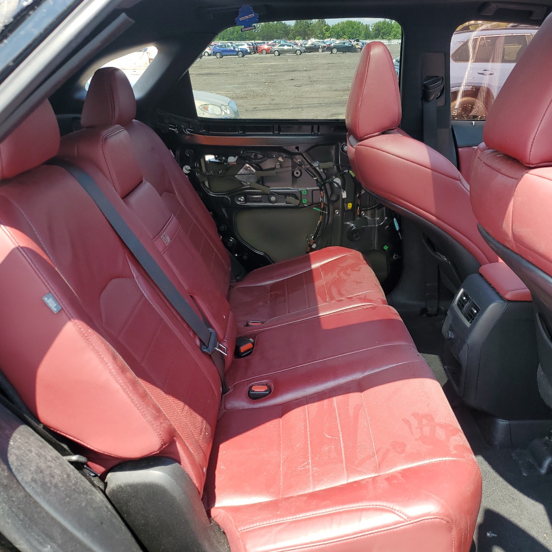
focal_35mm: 31
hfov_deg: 52.4
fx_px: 559
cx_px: 309
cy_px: 278
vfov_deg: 52.5
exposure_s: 1/526
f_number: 1.5
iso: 50
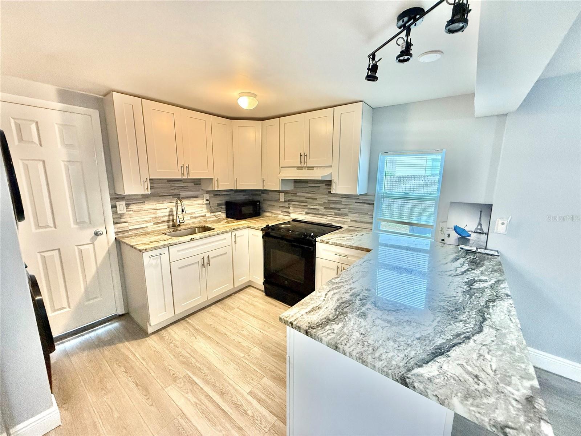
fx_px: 235
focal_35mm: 14
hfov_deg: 102.1
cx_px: 290
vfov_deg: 85.7
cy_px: 218
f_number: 2.2
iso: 400
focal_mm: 2.22
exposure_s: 1/60
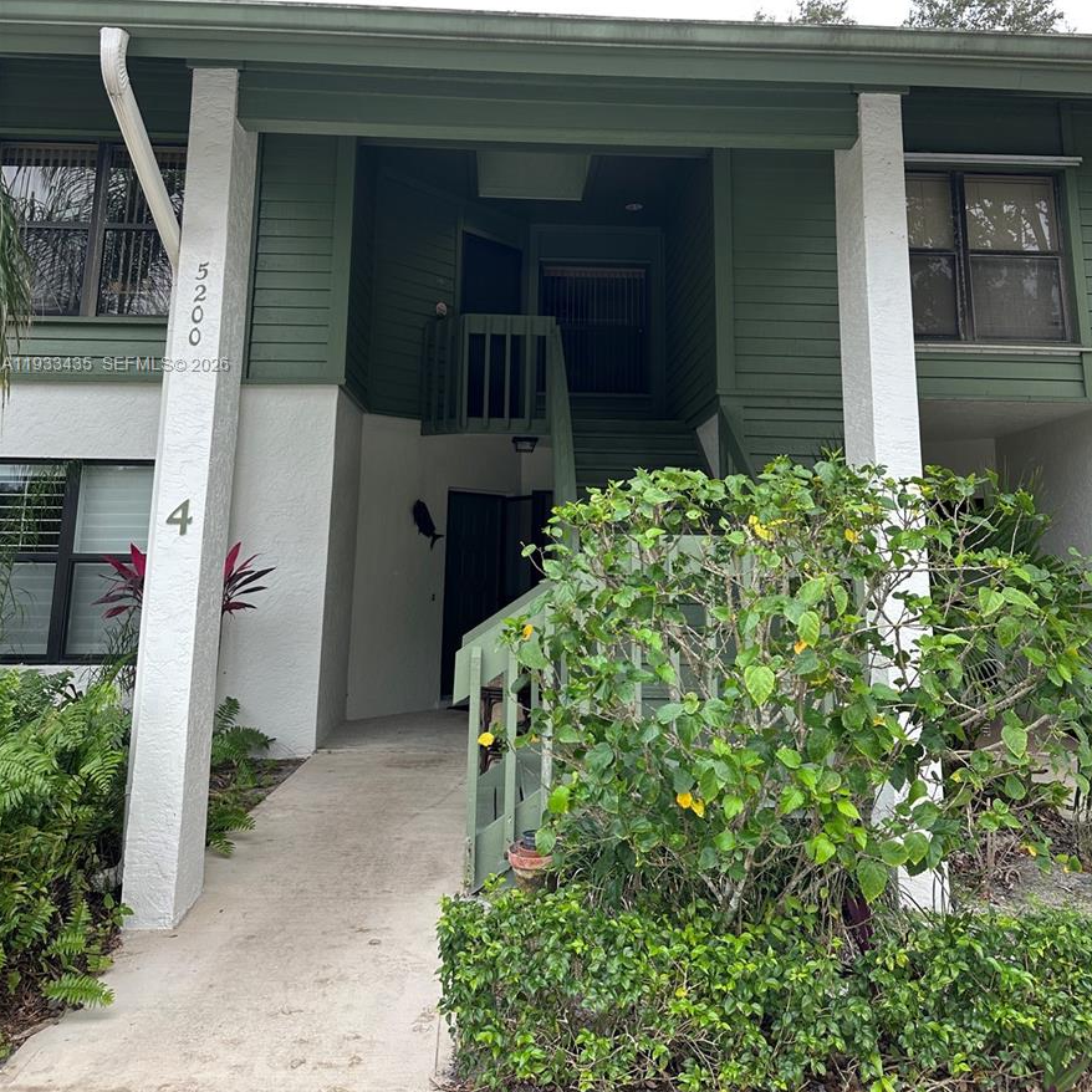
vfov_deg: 54.5
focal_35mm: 29
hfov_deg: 55.6
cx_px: 558
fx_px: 1035
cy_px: 366
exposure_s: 1/291
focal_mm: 6.86
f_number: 1.78
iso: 80
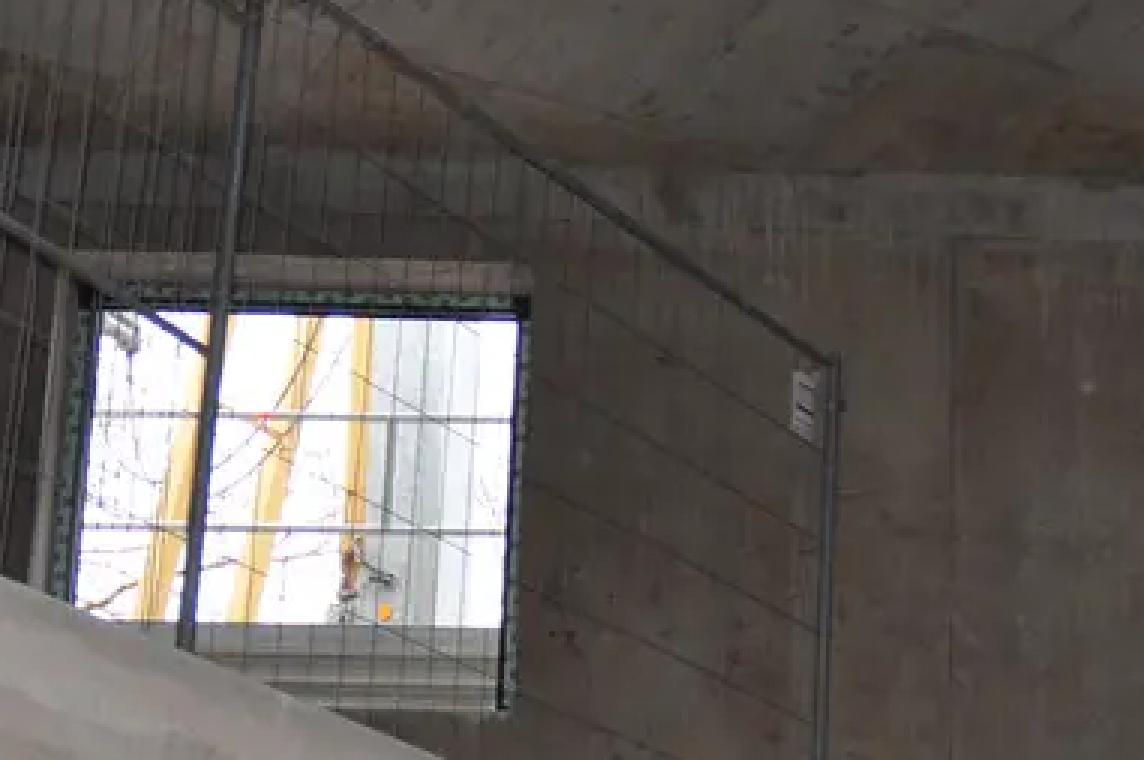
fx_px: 2698
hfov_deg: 22.9
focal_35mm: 85
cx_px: 1159
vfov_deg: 15.5
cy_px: 897
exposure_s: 1/125
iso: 400
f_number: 3.5
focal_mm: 18
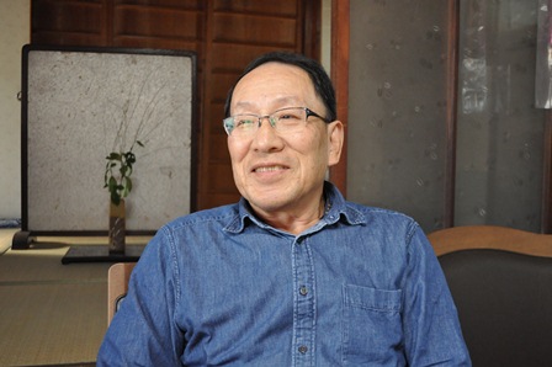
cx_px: 276
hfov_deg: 49.6
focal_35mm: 39
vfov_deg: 34.2
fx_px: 598
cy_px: 184
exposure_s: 1/40
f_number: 4.2
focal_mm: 26
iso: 2000
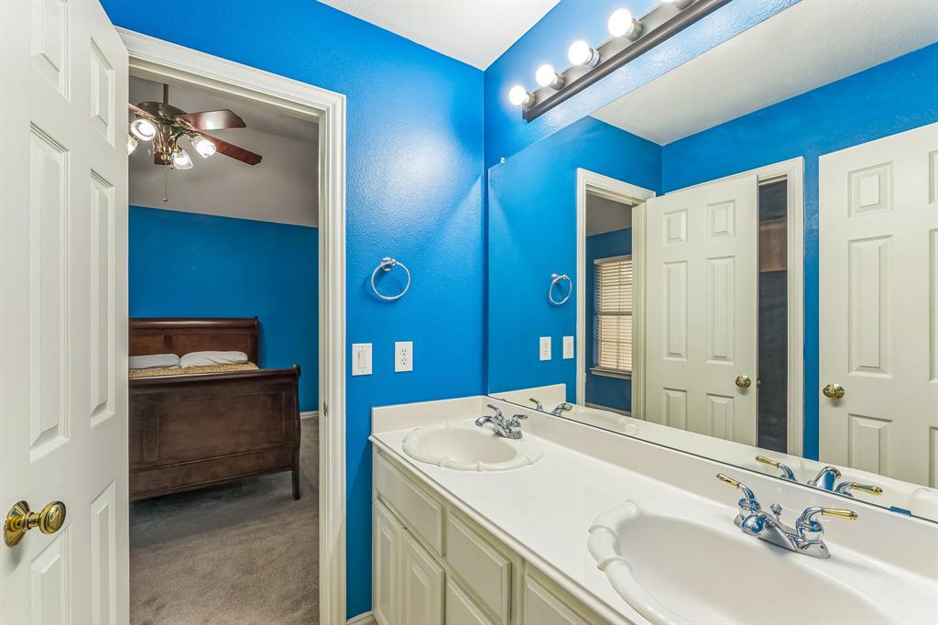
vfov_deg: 76.5
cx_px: 469
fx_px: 396
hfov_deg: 99.7
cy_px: 312
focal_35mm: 15
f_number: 11
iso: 400
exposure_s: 1/13
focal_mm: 15.2
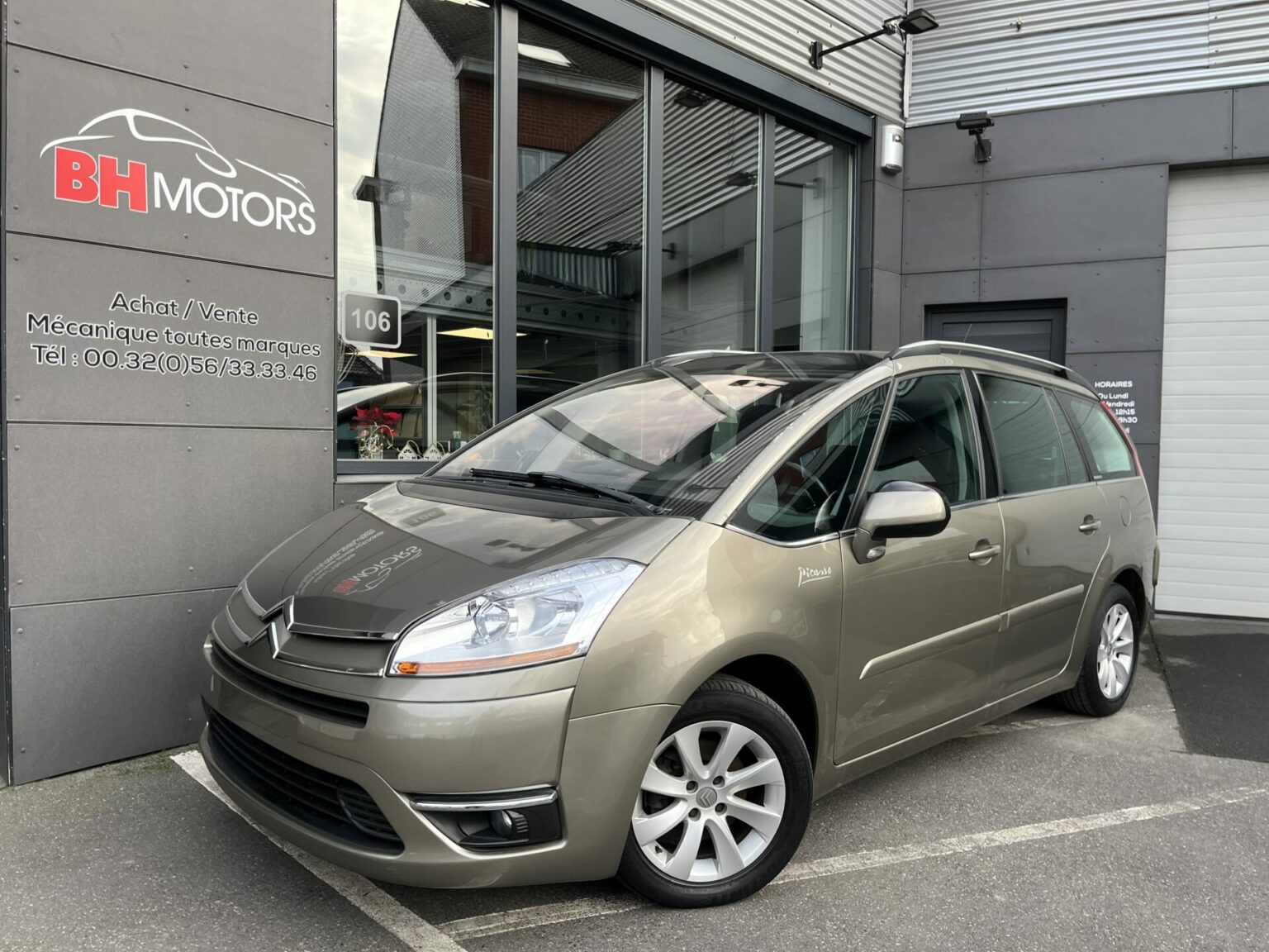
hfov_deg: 67.3
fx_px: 953
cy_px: 476
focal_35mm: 26
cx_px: 634
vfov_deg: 53.1
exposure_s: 1/298
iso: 50
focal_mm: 5.1
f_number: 1.6
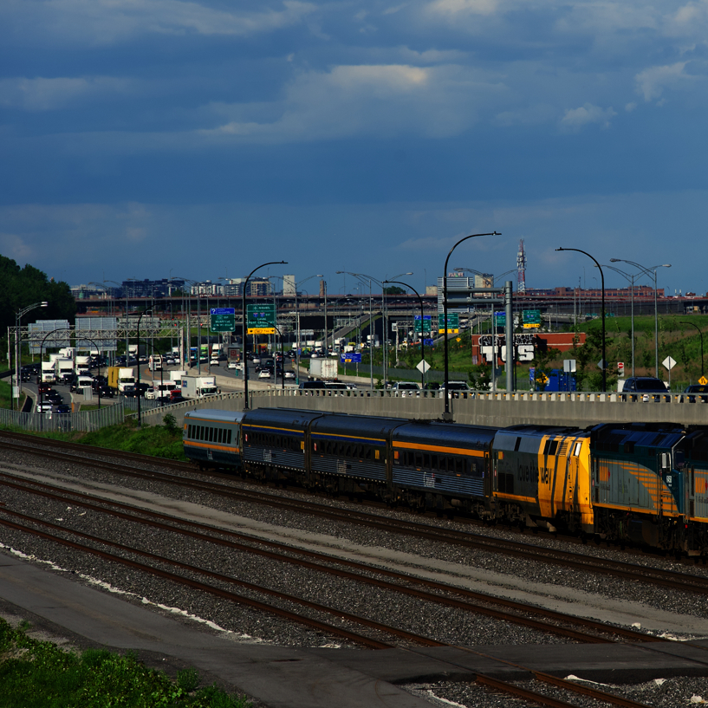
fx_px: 4466
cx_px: 540
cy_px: 366
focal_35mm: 193
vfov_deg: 9.1
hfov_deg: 9.0
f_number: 8
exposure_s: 1/800
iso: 200
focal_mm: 145
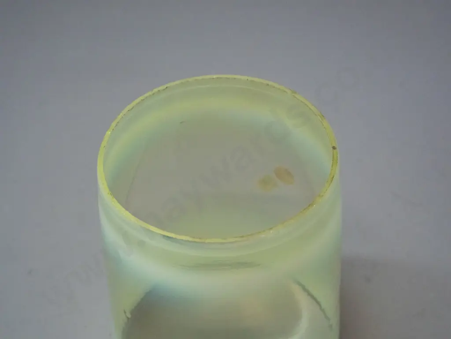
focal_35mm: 54
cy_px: 170
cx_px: 226
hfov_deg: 35.5
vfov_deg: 27.0
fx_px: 704
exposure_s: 1/320
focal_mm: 27
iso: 3200
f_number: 5.6
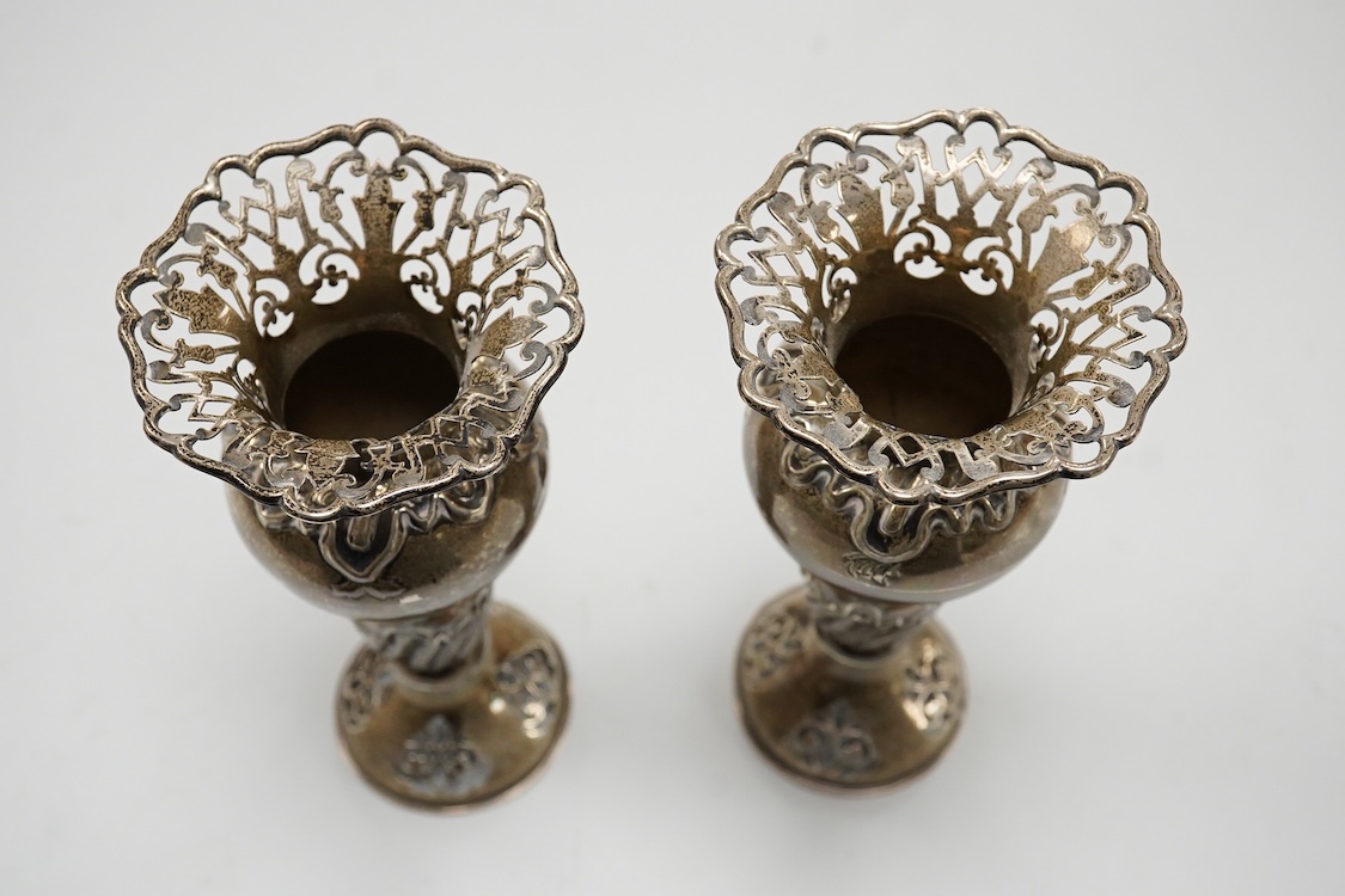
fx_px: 1681
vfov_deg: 29.9
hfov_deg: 43.6
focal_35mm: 45
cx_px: 672
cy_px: 448
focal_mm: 30
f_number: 10
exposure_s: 1/250
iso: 2500
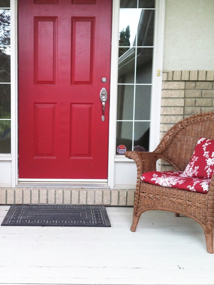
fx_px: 404
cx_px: 64
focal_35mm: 49
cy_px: 142
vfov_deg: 38.9
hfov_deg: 29.4
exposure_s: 1/120
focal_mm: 3.85
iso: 100
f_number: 2.8
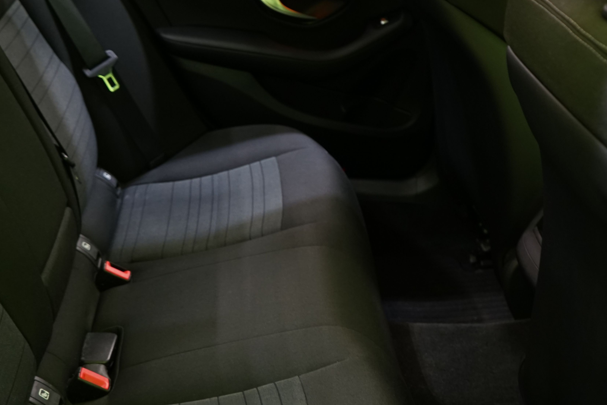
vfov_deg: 24.2
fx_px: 944
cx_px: 289
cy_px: 216
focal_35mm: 56
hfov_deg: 35.6
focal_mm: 31
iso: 800
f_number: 4.5
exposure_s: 1/6
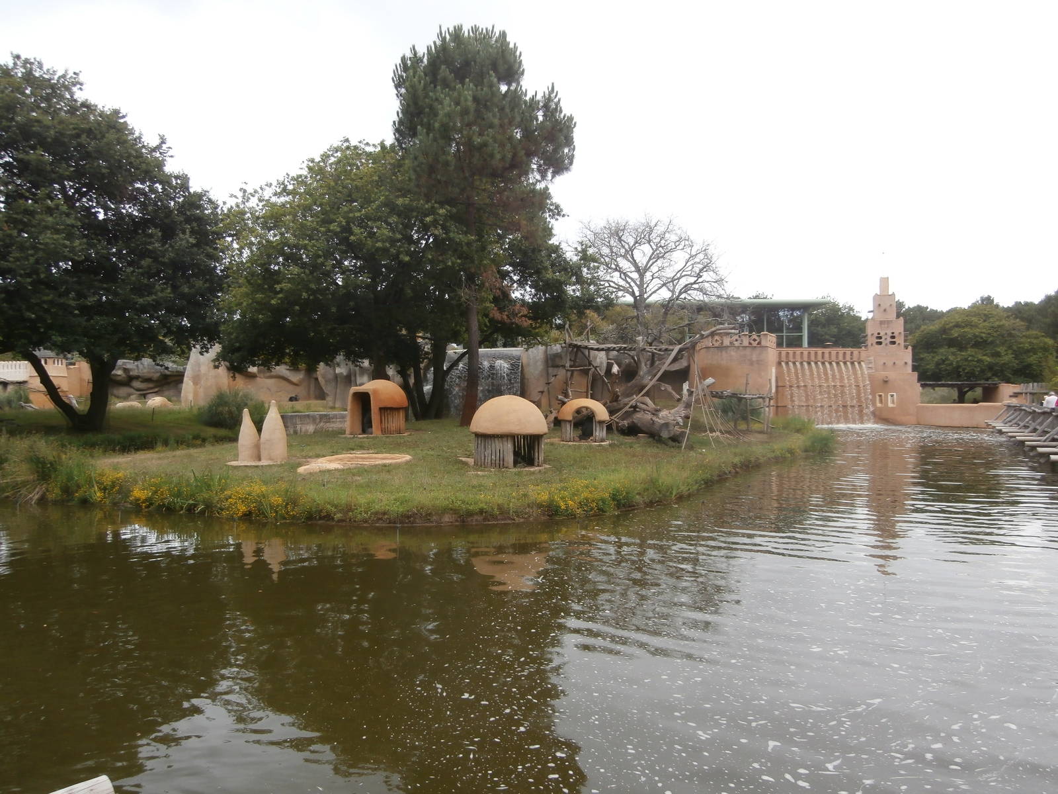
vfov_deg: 56.8
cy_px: 397
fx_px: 734
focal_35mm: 24
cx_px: 529
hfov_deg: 71.6
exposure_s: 1/200
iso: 100
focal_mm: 4.2
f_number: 3
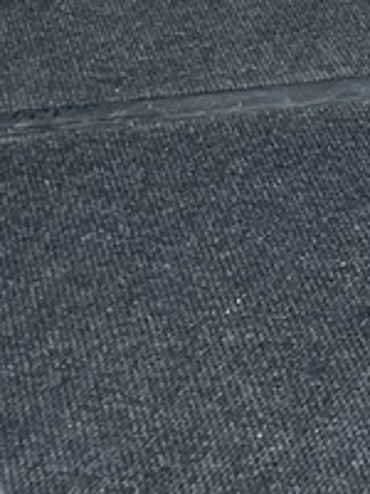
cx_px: 925
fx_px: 1895
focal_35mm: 133
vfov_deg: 12.0
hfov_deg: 9.7
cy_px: -677
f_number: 1.8
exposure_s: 1/113
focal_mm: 4.25
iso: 100
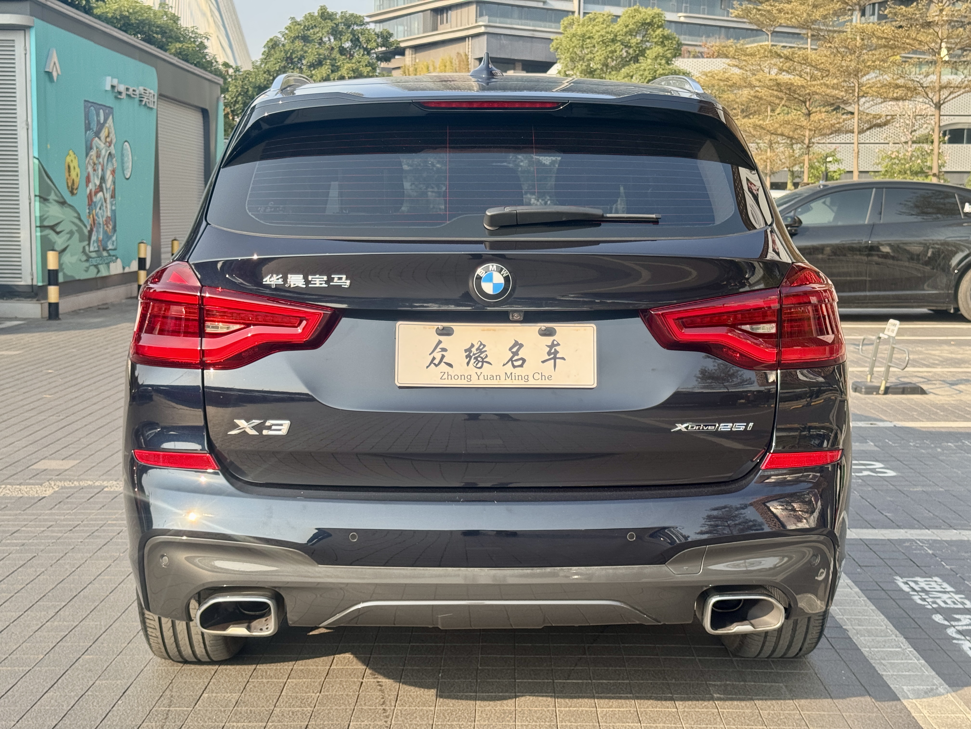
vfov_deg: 30.3
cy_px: 364
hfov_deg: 39.7
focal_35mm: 48
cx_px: 486
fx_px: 1346
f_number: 1.78
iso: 64
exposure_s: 1/865
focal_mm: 6.76
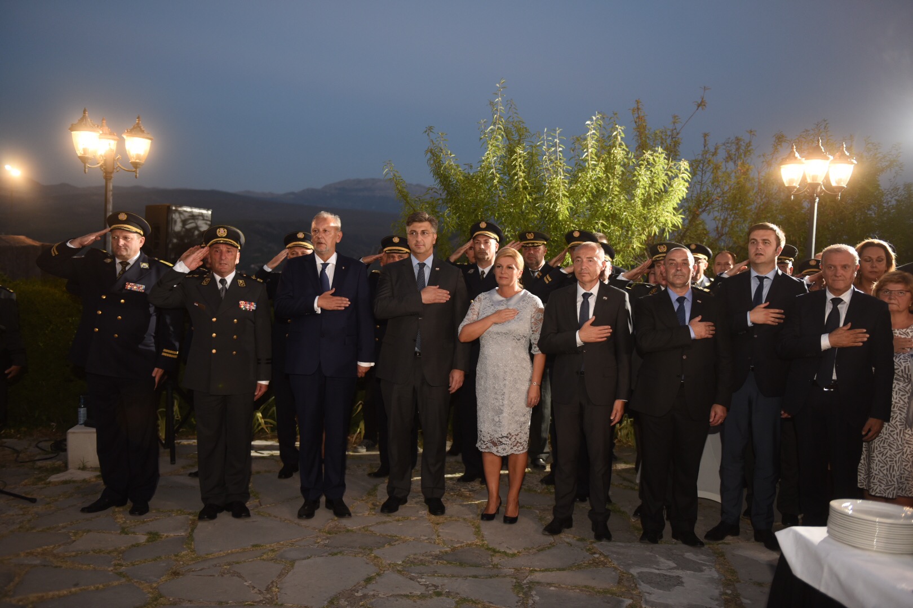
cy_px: 304
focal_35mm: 32
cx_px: 456
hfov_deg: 58.7
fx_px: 811
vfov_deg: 41.1
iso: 800
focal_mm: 32
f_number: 2.8
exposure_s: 1/80
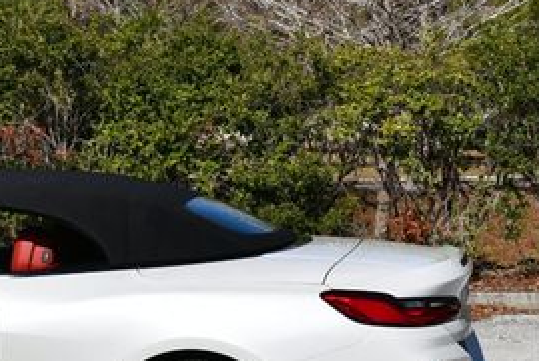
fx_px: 2068
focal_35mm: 138
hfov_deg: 14.5
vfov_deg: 10.0
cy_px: 178
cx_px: -50
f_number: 9
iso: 100
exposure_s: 1/320
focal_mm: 29
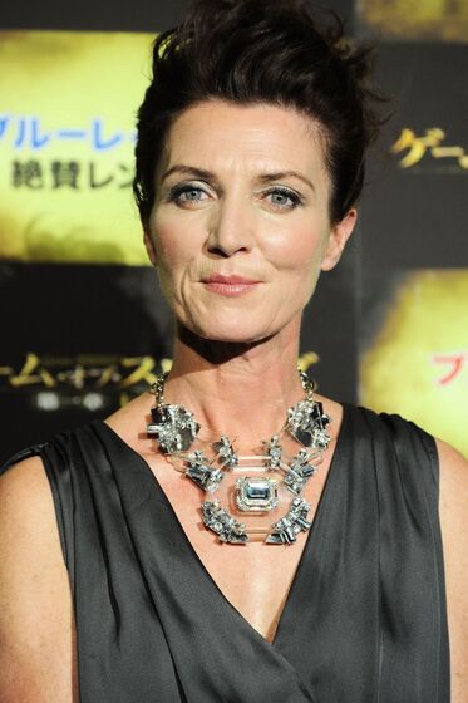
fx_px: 5853
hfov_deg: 4.6
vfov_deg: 6.9
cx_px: 234
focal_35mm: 300
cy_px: 352
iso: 1600
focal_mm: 300
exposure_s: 1/125
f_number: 5.6
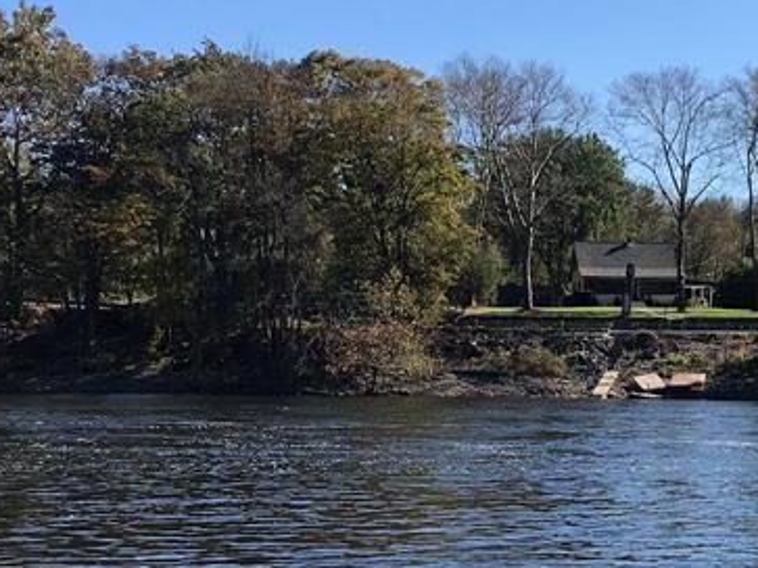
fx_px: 1729
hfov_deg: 24.5
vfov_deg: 18.5
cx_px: 541
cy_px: 426
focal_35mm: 79
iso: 20
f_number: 1.8
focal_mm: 3.99
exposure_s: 1/1709
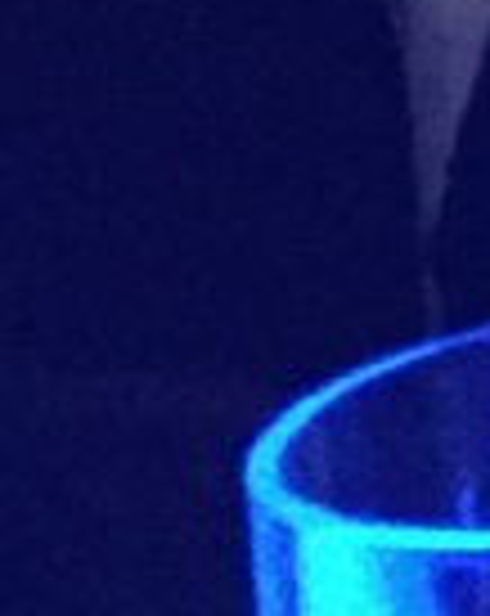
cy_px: -1059
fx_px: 4292
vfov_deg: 7.5
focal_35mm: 236
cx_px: 2454
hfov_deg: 5.2
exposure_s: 1/17
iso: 400
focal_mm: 4.15
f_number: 2.2
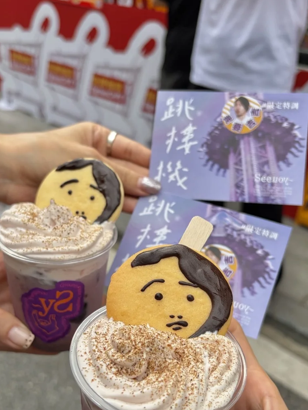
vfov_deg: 49.7
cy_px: 251
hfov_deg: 38.6
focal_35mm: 37
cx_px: 133
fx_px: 439
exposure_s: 1/1117
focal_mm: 5.96
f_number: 1.6
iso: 50
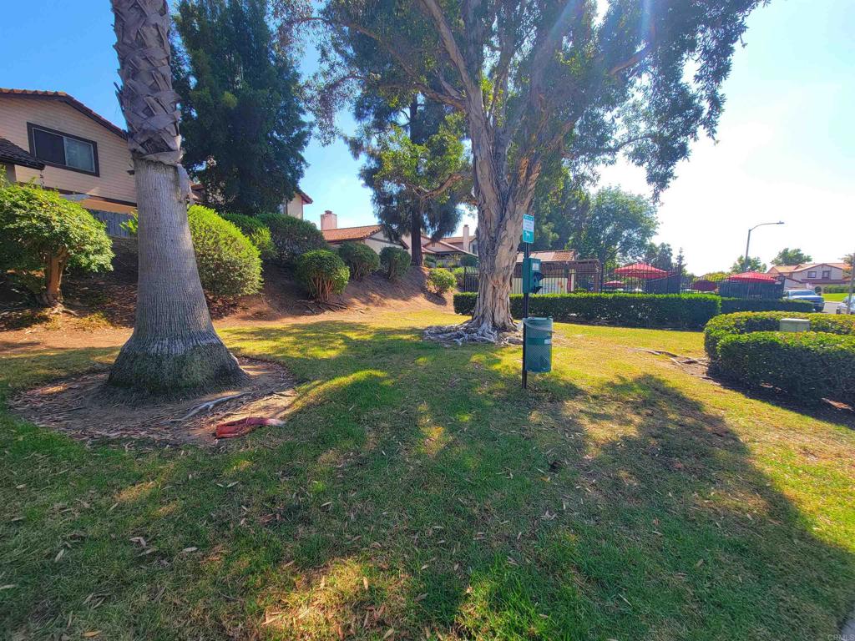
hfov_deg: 106.2
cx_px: 428
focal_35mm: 13
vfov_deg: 89.9
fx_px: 321
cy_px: 320
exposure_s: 1/833
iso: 50
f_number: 2.2
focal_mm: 2.2
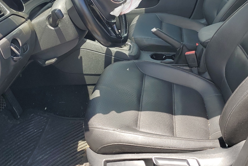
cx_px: 131
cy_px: 50
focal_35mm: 41
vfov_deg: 32.3
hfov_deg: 47.4
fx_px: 283
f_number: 1.5
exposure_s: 1/625
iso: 50
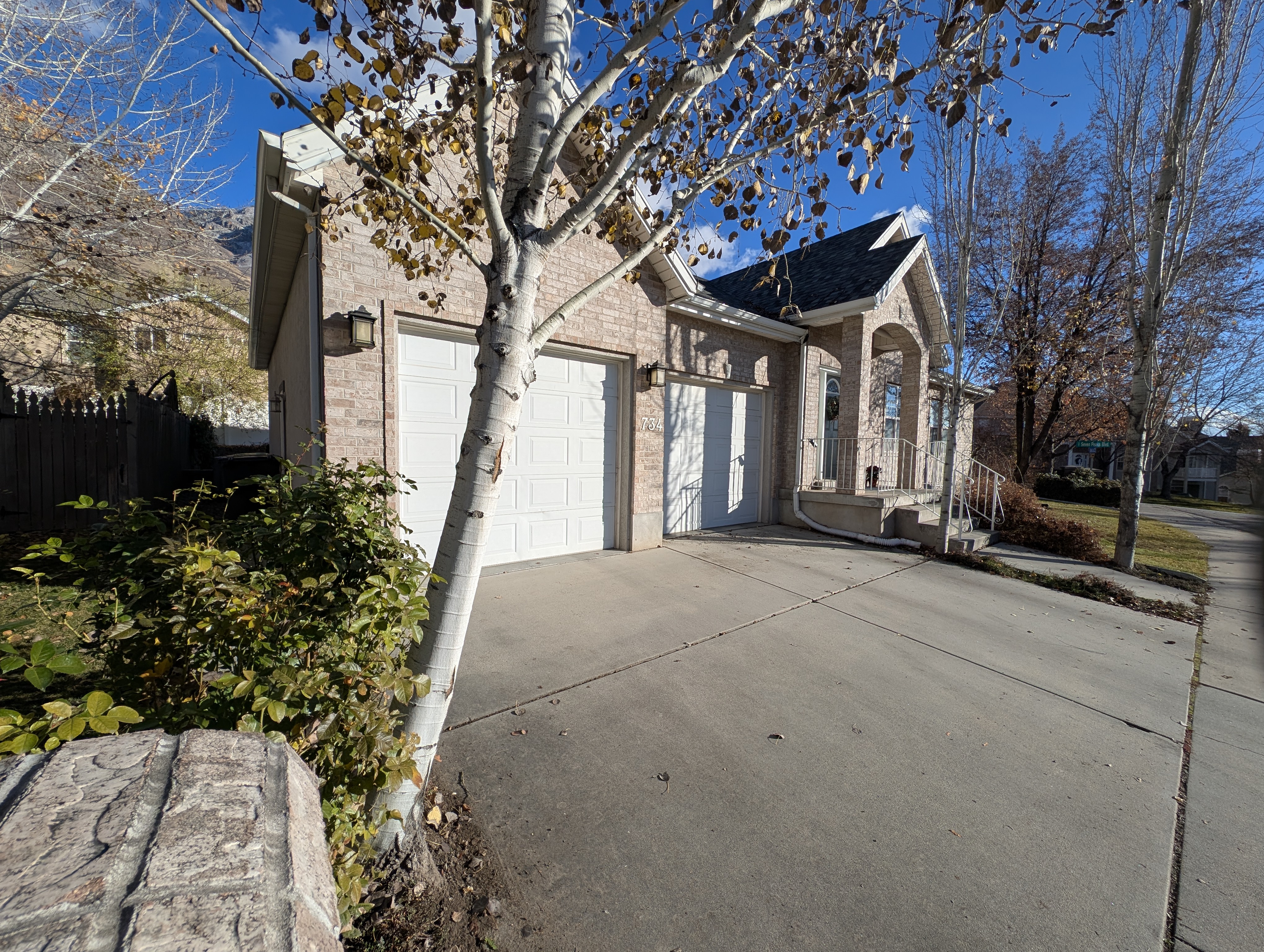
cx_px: 632
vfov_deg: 94.6
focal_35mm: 12
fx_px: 439
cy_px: 476
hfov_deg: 110.5
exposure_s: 1/2725
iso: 45
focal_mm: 2.23
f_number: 1.95
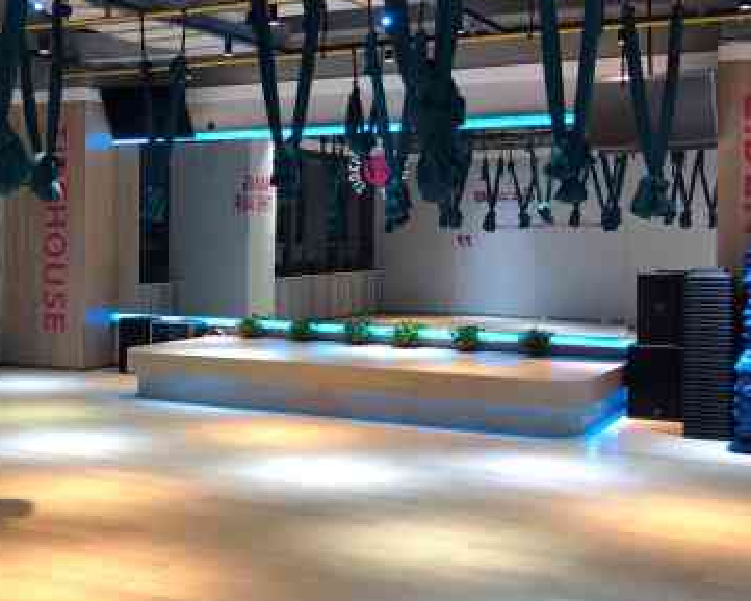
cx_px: 181
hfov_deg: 34.5
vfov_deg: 28.6
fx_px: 1178
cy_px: 246
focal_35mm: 53
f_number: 1.8
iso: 40
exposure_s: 1/20
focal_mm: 3.99
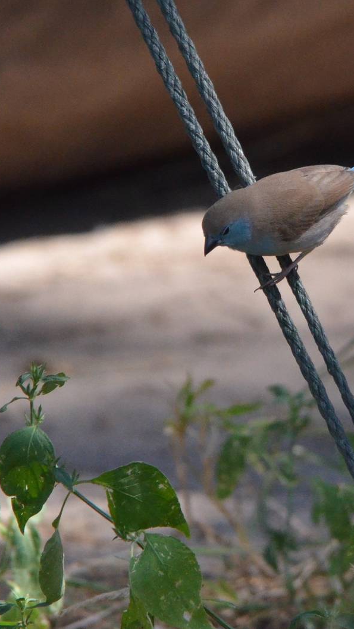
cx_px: 77
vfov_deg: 1.8
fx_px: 19794
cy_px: 314
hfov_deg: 1.0
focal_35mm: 1186
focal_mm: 500
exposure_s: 1/1250
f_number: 9
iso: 2500
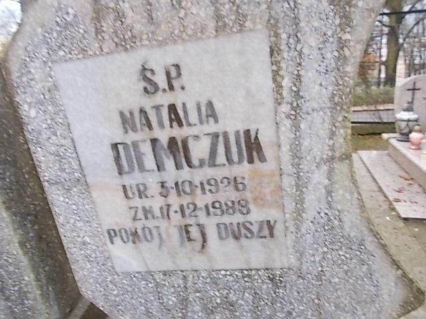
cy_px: 160
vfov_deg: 46.8
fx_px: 369
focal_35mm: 30
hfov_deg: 60.0
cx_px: 213
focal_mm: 5.3
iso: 160
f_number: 3.4
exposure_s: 1/25
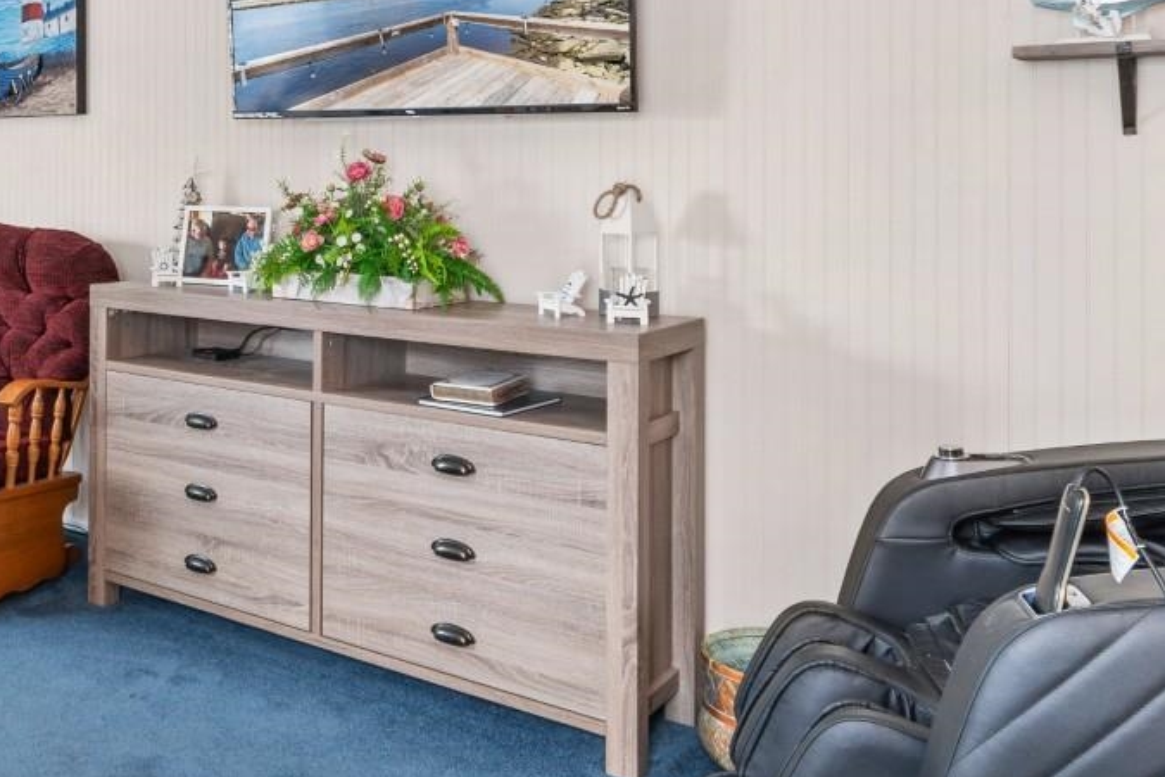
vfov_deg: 35.7
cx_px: 174
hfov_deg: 48.9
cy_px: 155
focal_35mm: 36
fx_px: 1165
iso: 100
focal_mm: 10
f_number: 4.5
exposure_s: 1/2
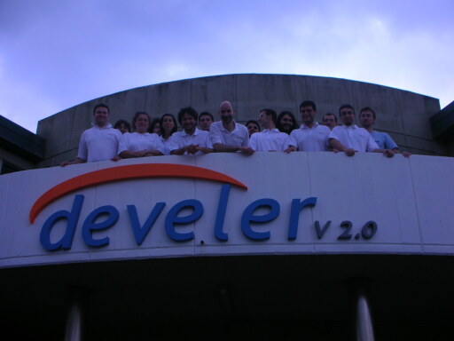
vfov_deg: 31.5
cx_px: 227
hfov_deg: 41.2
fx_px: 603
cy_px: 170
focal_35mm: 46
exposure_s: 1/94.5
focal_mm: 7.7
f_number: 9.9
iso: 50
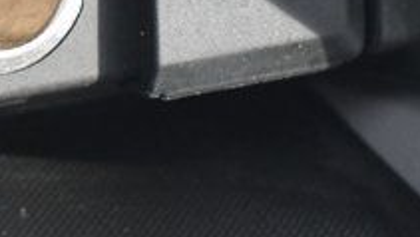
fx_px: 2897
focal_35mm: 260
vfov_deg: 4.7
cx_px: 107
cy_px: -65
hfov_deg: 8.3
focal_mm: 55
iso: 2800
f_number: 5.6
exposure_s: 1/125
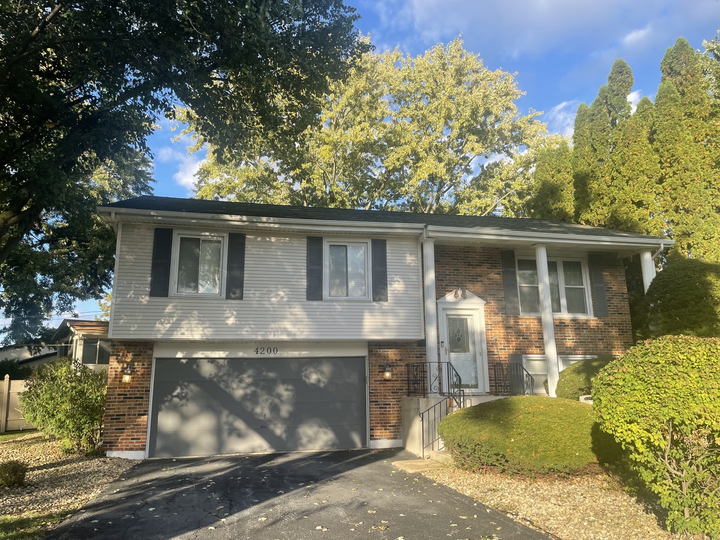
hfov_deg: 67.3
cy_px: 270
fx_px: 541
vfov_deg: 53.1
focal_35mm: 26
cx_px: 360
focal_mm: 4.2
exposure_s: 1/1062
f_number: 1.6
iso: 32
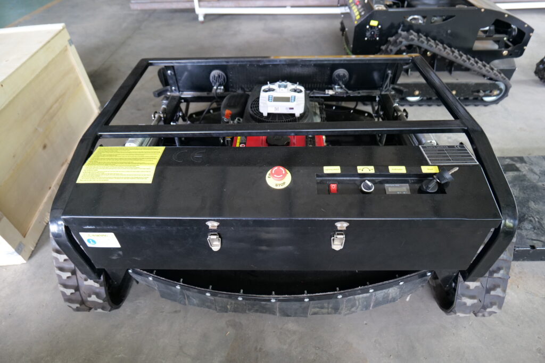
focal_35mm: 20
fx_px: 303
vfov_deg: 61.9
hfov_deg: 84.0
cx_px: 272
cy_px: 182
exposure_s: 1/60
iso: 3200
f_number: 4.2
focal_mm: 20
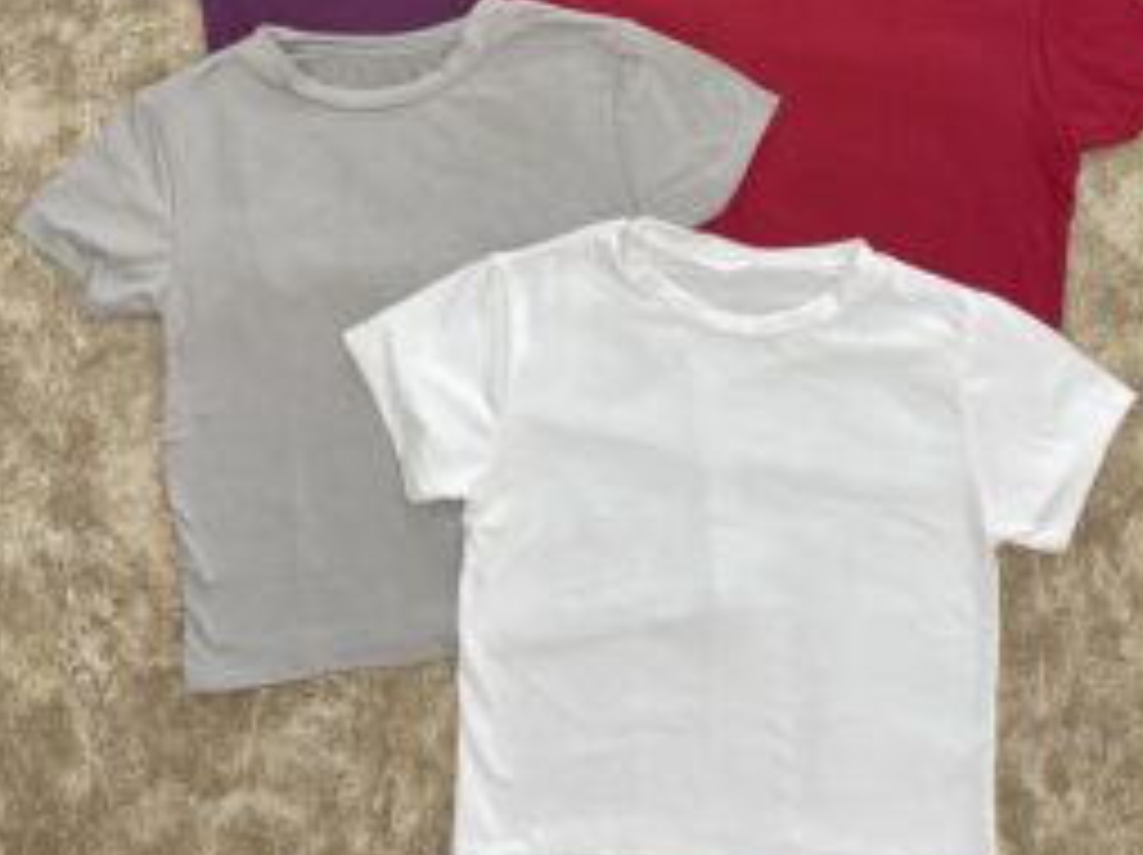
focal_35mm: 41
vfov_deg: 33.3
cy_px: 90
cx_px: 648
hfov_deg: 45.7
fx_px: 1353
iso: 40
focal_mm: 4.2
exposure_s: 1/32
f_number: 1.6
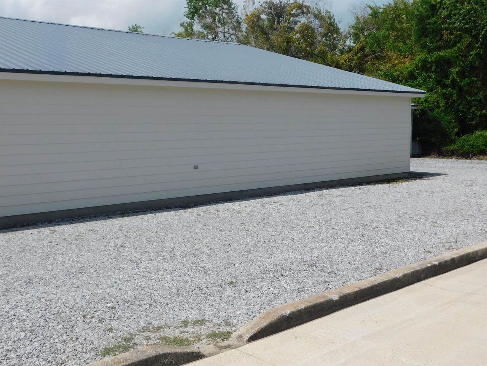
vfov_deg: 36.0
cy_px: 183
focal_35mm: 40
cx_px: 244
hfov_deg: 46.8
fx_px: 563
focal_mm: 7.1
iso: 125
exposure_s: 1/500
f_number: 7.2
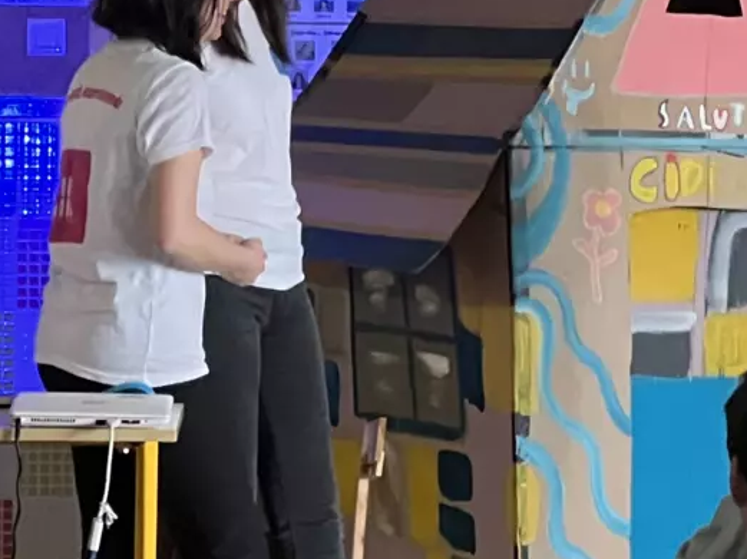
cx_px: 899
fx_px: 6124
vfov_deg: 5.2
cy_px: 196
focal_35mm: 284
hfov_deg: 6.9
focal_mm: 9
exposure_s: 1/60
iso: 800
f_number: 2.8
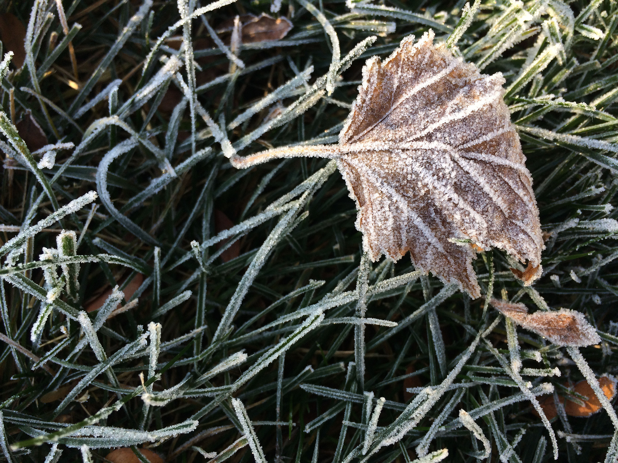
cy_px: 232
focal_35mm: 29
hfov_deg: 61.7
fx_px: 518
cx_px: 309
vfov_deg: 48.2
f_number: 2.2
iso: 32
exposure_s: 1/203
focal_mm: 4.15
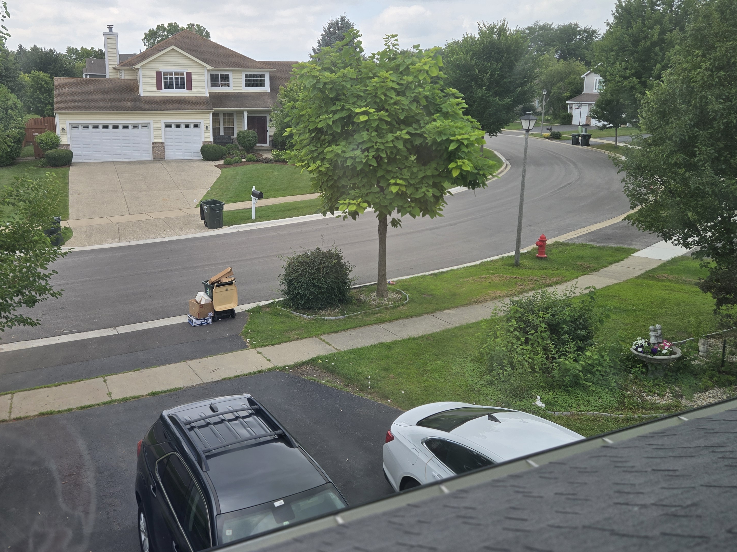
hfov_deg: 56.6
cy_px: 216
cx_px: 322
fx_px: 681
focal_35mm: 32
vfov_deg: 43.9
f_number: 1.8
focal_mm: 5.4
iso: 25
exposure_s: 1/1008
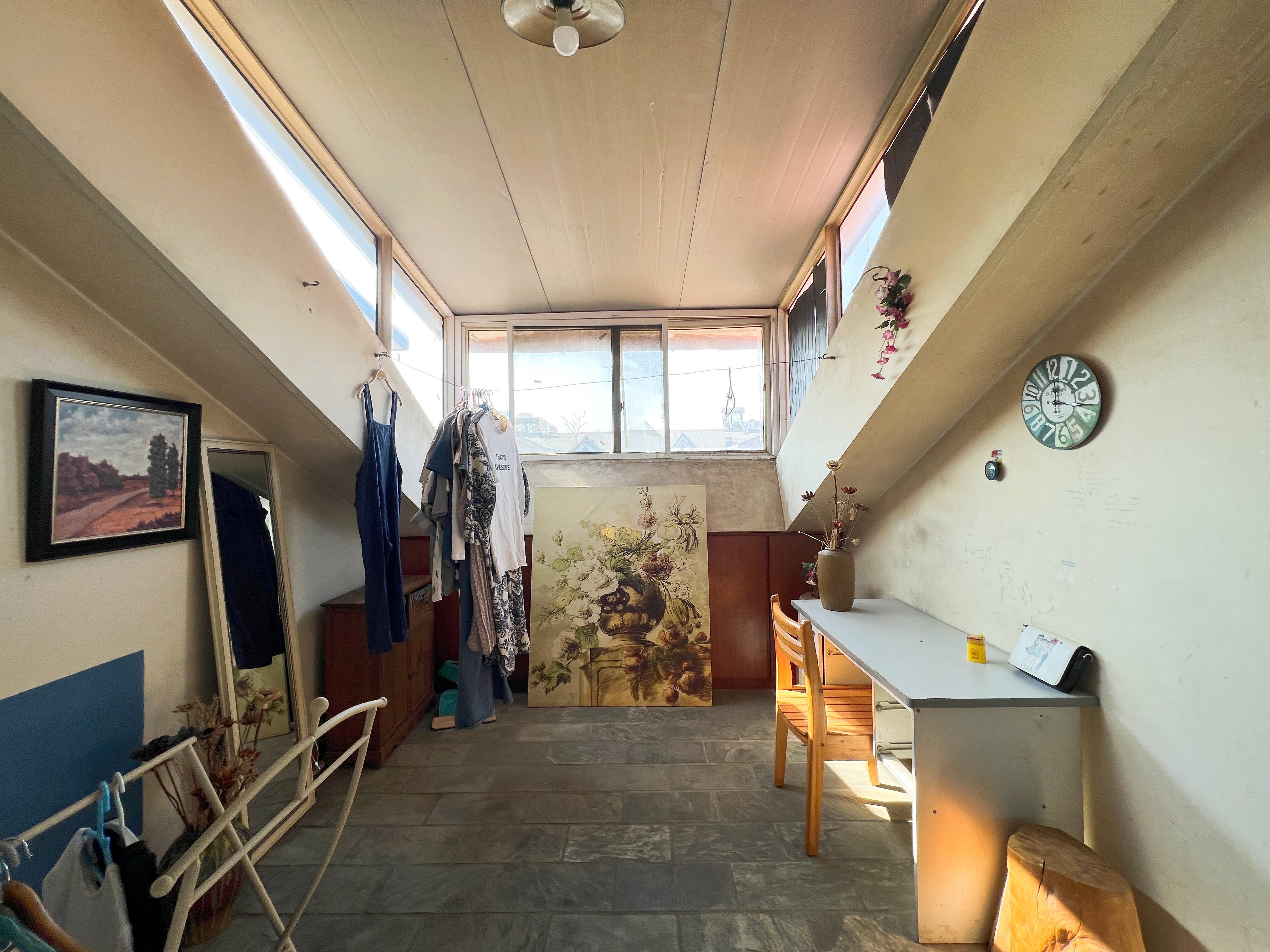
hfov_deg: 106.2
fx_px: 477
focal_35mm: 13
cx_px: 635
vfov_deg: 89.9
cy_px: 476
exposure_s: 1/125
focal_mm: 1.57
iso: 32
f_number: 1.8
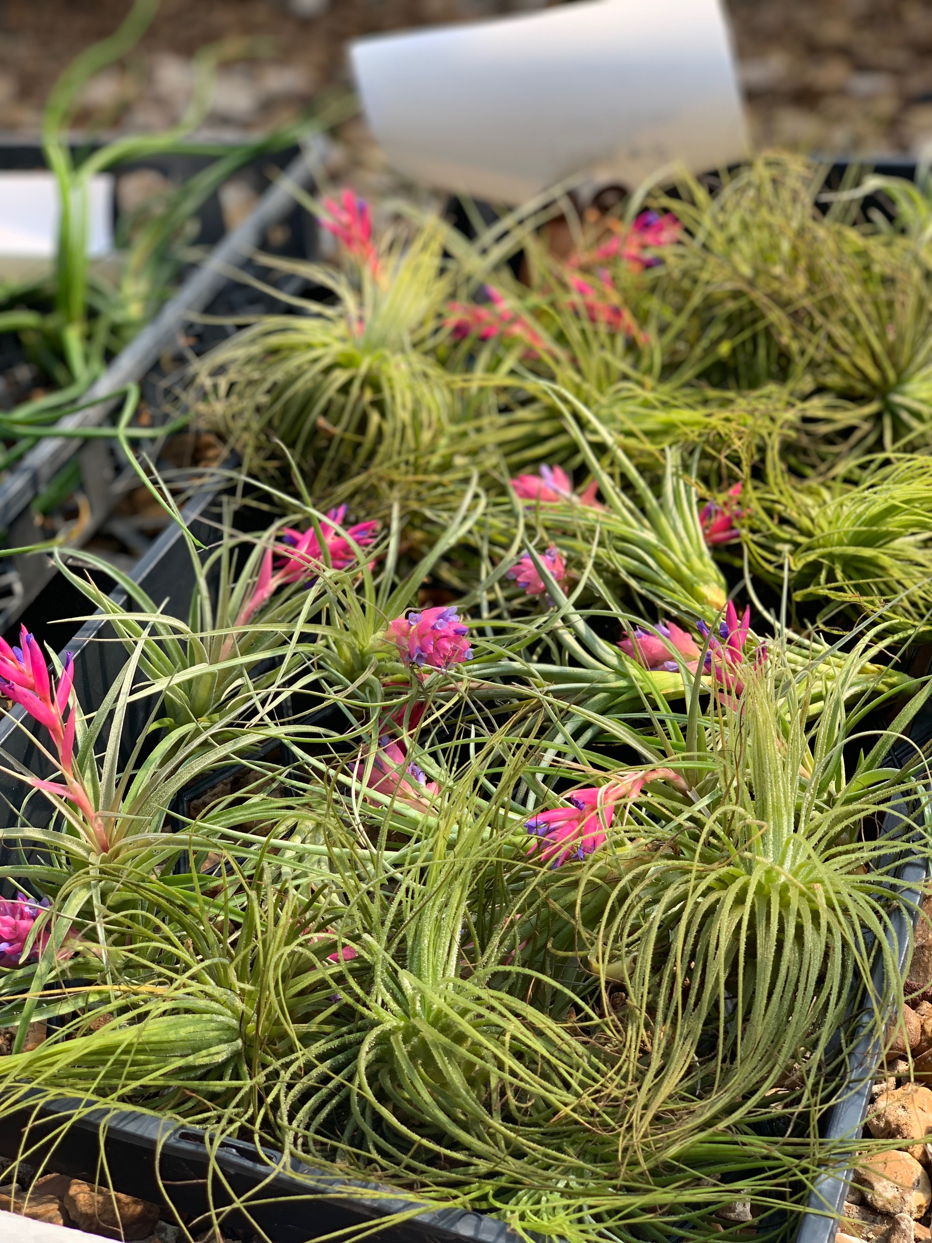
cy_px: 622
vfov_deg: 36.8
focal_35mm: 52
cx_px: 466
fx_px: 1867
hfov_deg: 28.0
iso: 16
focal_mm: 6
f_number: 2.4
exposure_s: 1/137
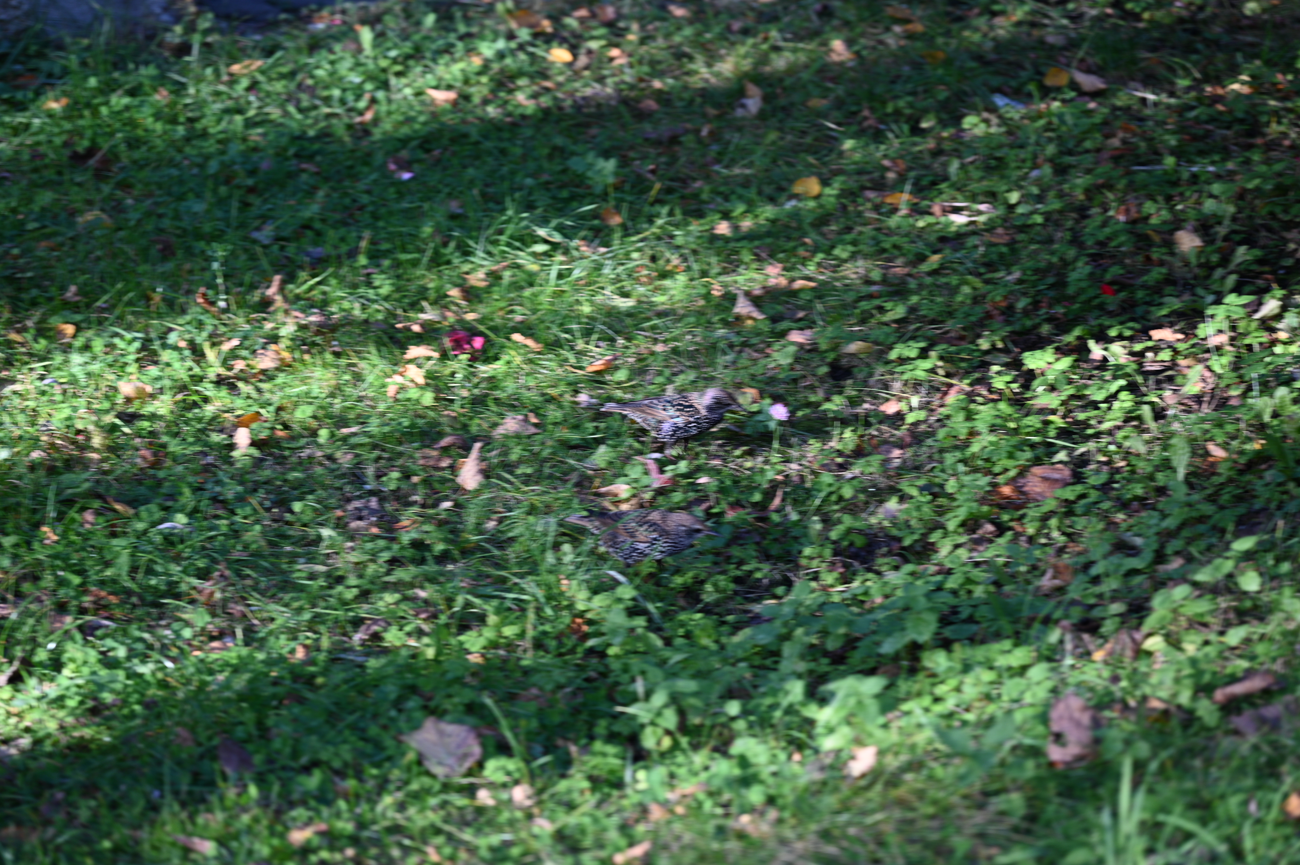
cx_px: 650
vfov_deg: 11.4
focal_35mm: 120
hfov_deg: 17.1
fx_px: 4330
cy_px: 432
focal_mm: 120
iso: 125
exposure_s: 1/100
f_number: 4
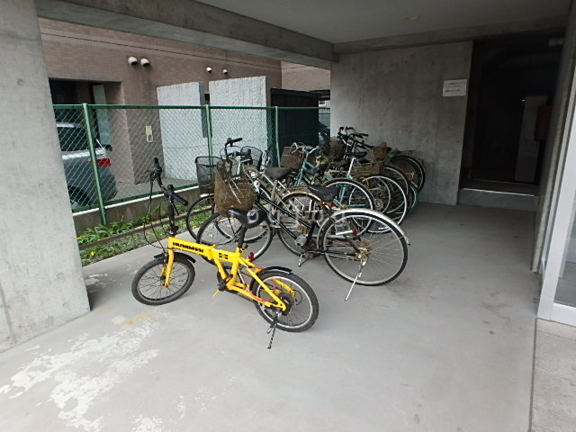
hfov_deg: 79.0
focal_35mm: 21
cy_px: 216
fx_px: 349
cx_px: 288
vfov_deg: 63.4
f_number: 3.5
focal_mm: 3.7
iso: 125
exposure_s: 1/60
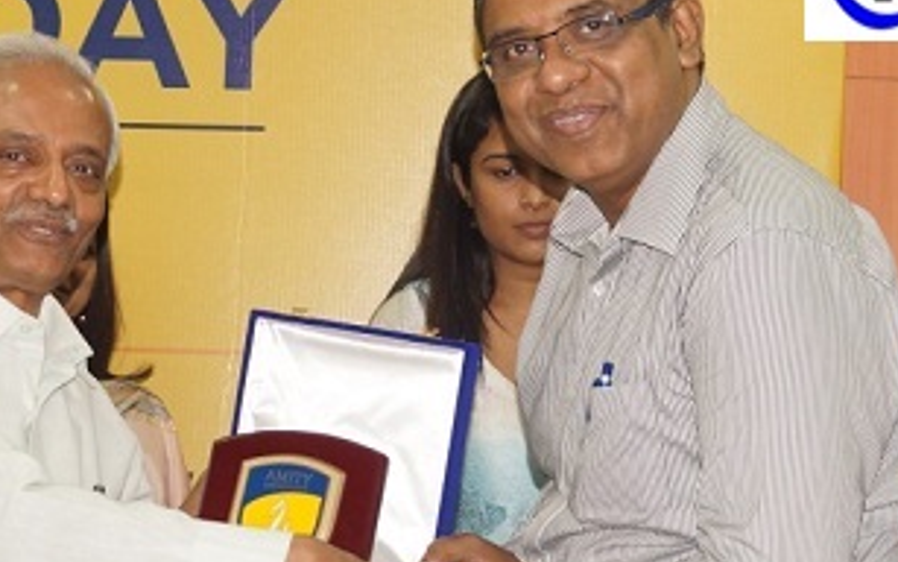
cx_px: 429
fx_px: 2595
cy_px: 395
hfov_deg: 19.6
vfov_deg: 12.3
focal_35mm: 106
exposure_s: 1/60
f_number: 5
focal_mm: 35
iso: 400
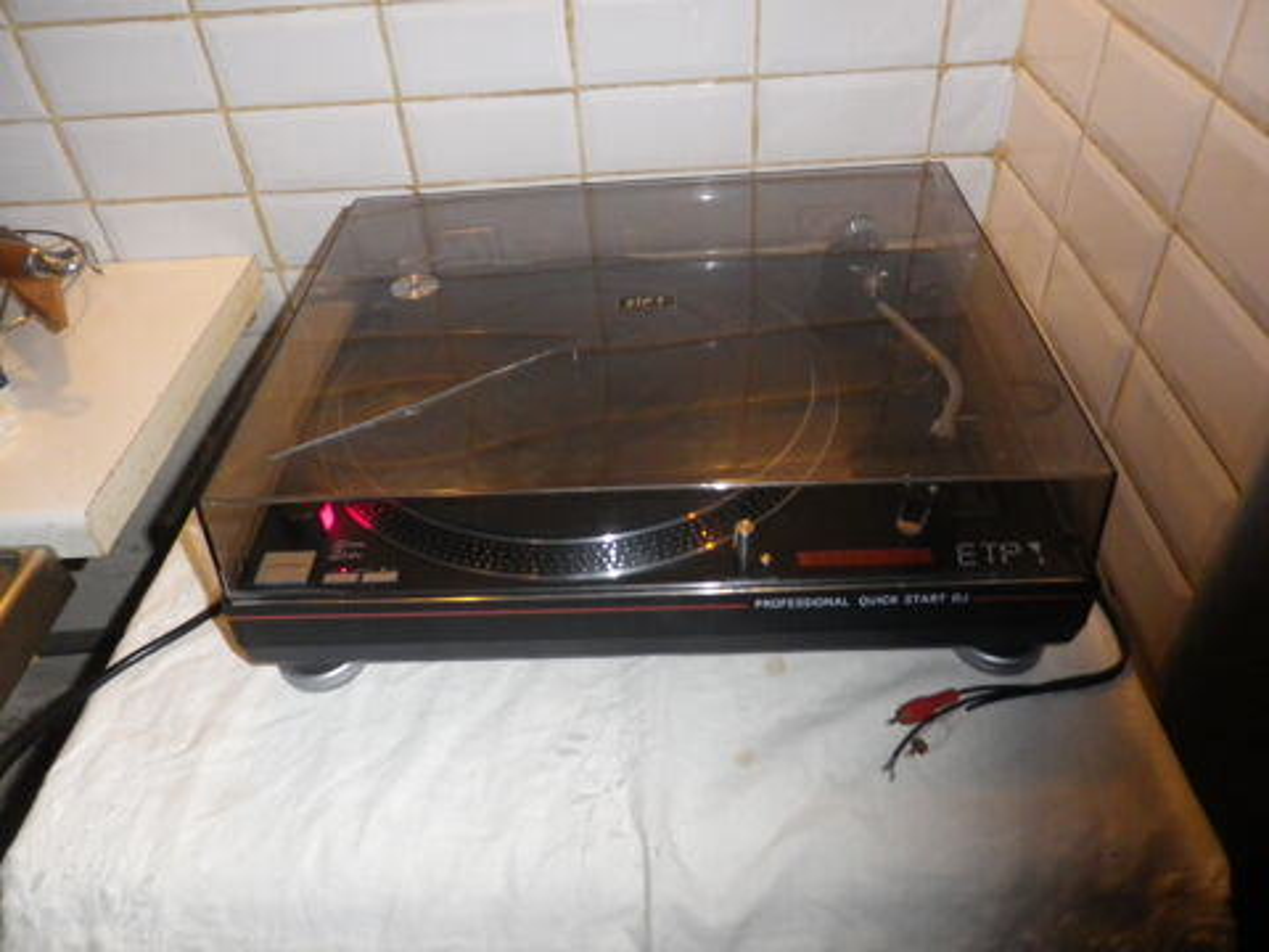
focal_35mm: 25
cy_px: 476
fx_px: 916
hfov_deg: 69.4
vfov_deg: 54.9
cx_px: 634
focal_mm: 4.5
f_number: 3.5
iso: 400
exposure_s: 1/50
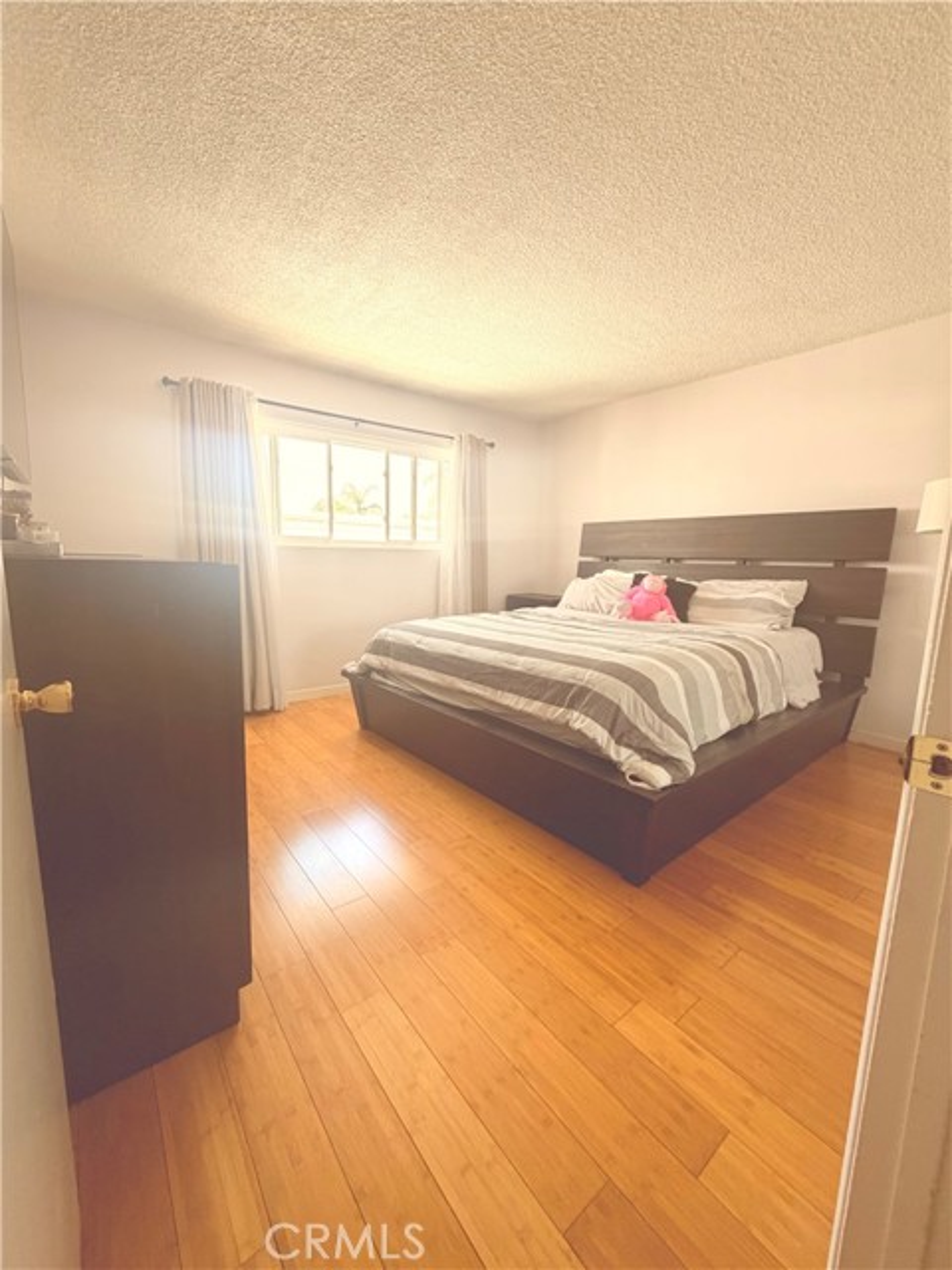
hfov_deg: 85.7
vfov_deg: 102.1
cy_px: 635
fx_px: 513
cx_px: 476
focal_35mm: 14
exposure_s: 1/121
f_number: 2.2
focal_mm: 2.22
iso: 160
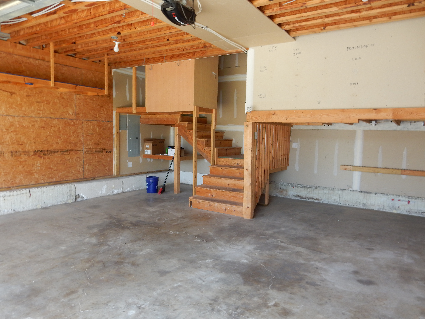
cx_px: 212
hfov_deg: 69.4
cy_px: 160
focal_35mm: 25
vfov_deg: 54.9
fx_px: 307
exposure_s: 1/50
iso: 125
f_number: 3.7
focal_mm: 4.5
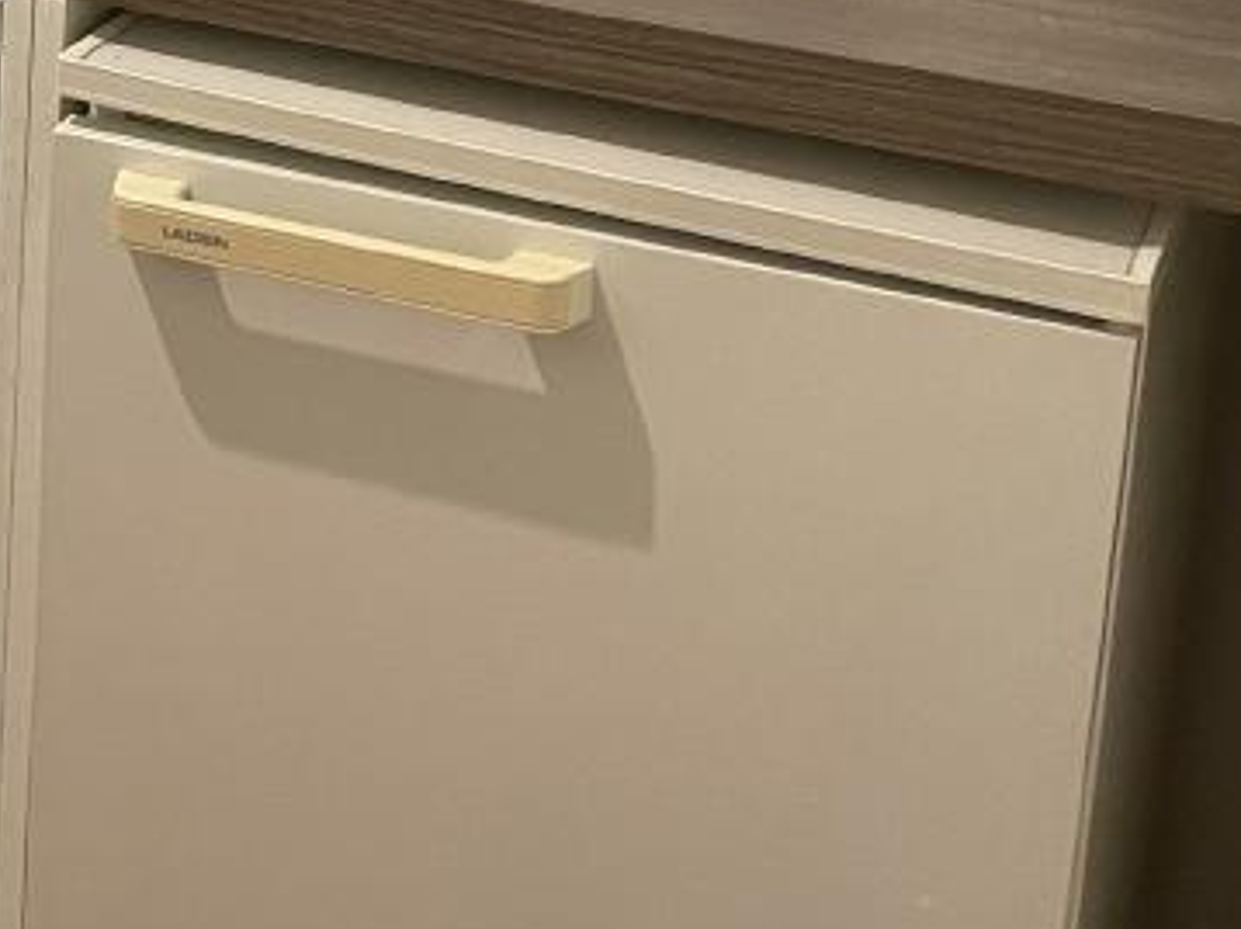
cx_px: -707
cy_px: -270
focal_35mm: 93
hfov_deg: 18.3
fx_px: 3332
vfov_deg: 15.2
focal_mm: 4.2
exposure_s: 1/50
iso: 200
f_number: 1.6
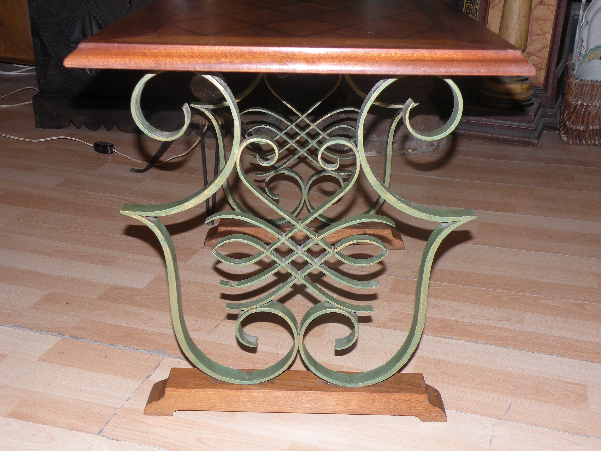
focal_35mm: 42
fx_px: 729
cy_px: 226
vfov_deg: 34.3
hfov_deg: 44.8
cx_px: 300
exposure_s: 1/60
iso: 64
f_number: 3.2
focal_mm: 7.4
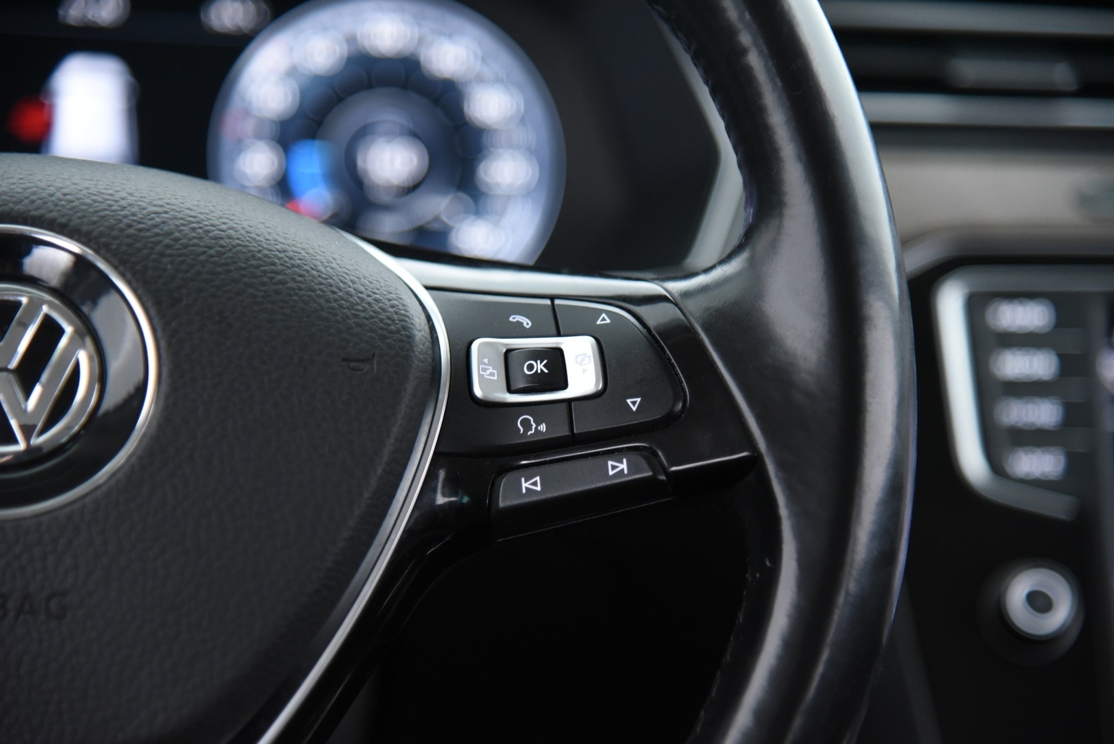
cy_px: 372
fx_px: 3405
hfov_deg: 18.6
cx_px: 557
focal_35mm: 110
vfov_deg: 12.5
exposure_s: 1/25
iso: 4000
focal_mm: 110
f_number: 4
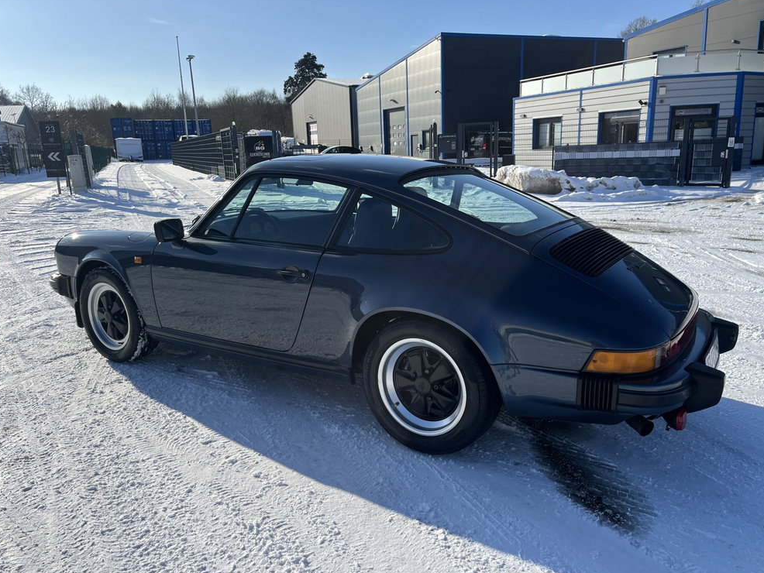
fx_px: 596
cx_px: 385
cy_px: 292
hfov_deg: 65.3
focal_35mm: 27
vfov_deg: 51.4
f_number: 1.6
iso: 50
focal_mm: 5.1
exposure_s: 1/4310
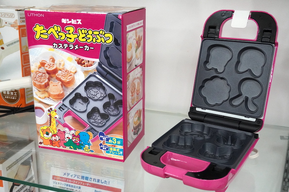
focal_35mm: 42
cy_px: 96
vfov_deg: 31.9
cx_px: 144
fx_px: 337
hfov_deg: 46.4
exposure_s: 1/200
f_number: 8
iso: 5000
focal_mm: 28
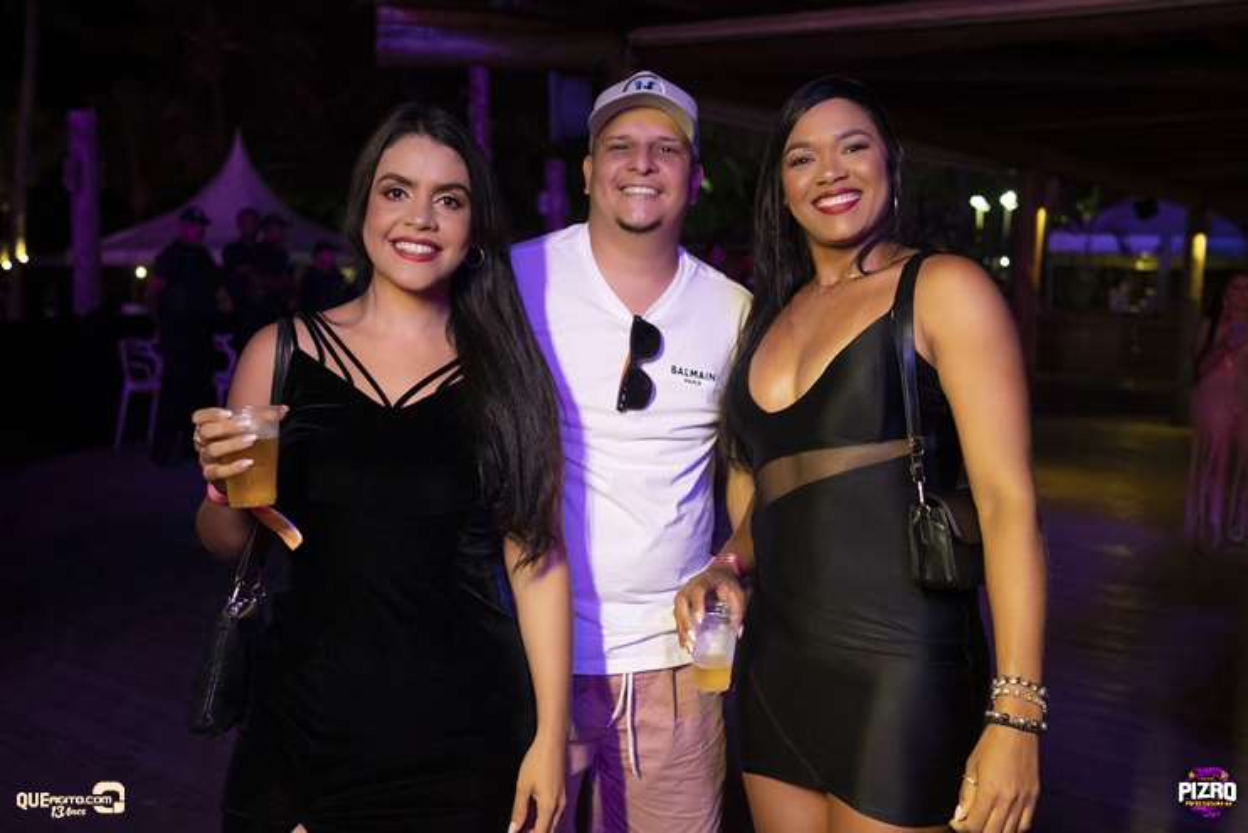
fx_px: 1248
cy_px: 416
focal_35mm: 36
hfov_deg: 53.1
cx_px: 624
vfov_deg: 36.9
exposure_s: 1/640
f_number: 2.2
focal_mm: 24
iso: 2500
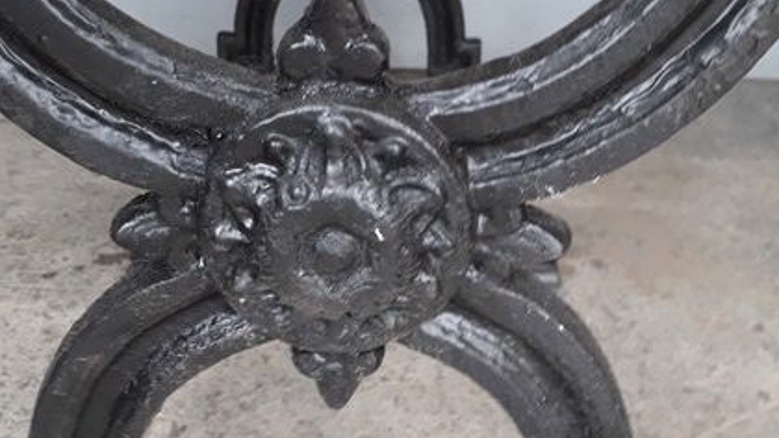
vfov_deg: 28.1
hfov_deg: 48.4
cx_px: 373
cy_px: 299
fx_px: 867
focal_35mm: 42
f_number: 1.9
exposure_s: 1/50
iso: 160
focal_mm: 3.6
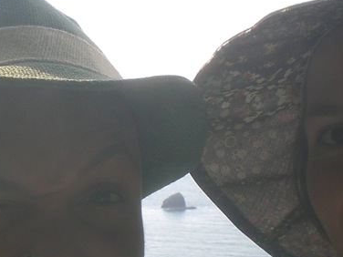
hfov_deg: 19.3
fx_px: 1001
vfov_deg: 14.6
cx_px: 92
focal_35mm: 101
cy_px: 197
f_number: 4.4
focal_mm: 6.3
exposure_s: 1/200
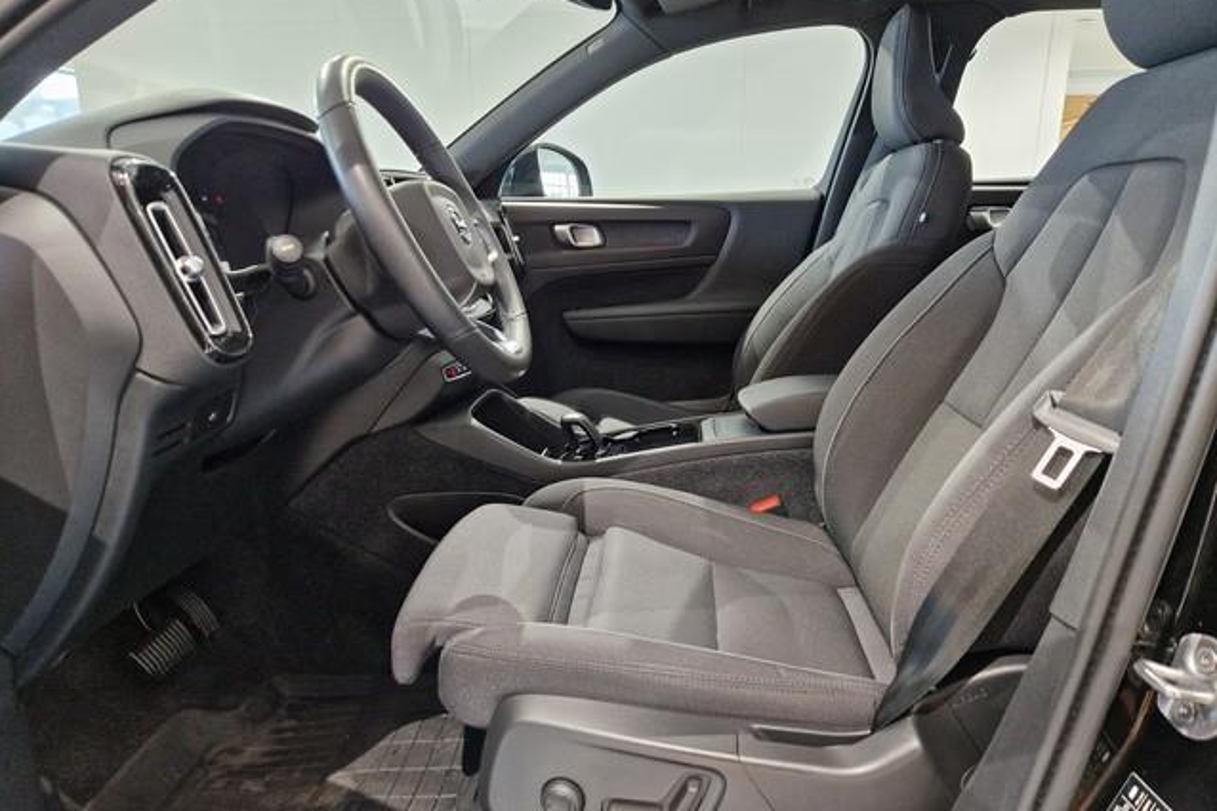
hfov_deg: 73.8
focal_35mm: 24
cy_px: 445
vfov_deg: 53.0
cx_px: 608
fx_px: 811
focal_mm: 5.4
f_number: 1.8
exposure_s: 1/100
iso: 800
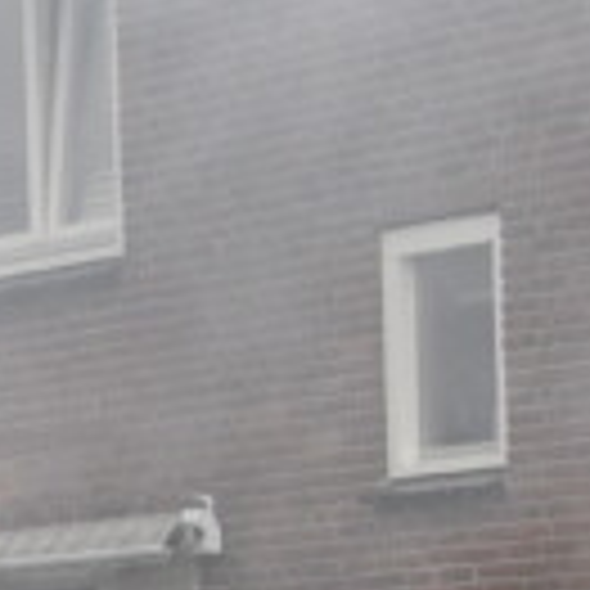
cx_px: -851
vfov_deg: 4.6
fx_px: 7347
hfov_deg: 4.5
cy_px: 435
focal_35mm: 381
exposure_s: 1/1250
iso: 500
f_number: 7.1
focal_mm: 31
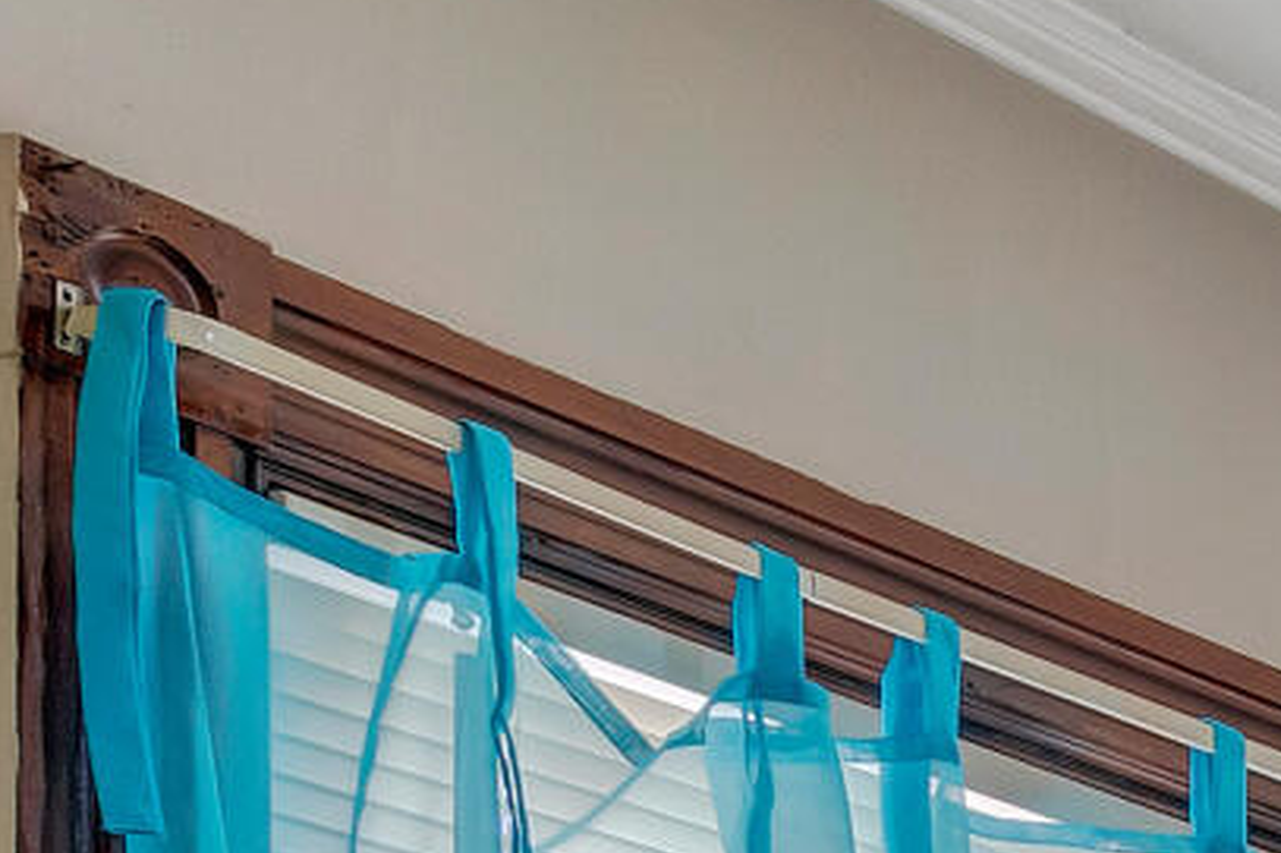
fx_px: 4197
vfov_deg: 9.5
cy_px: 2395
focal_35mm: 118
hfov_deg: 9.7
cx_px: 4406
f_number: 8
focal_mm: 16
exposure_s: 1/4
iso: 800
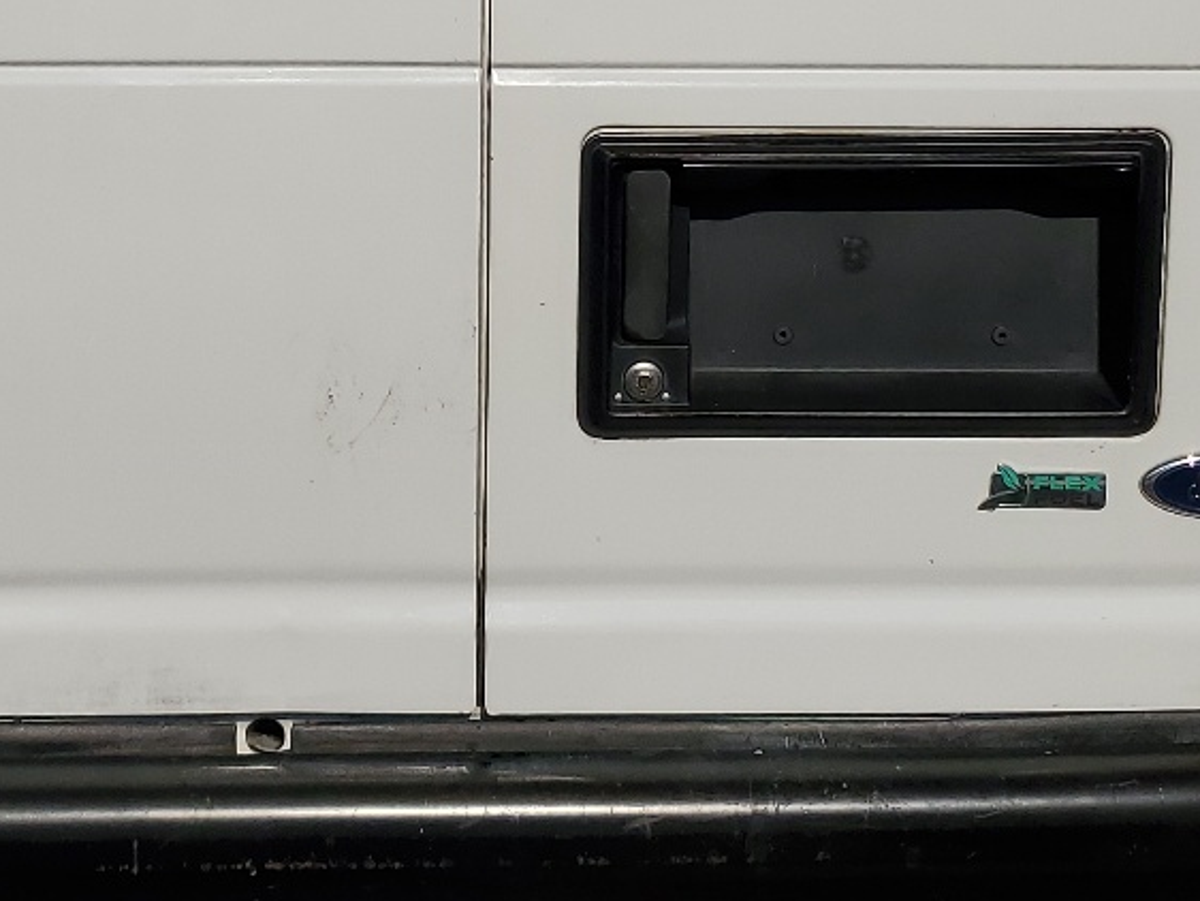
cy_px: -2
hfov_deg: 26.2
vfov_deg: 19.3
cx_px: 453
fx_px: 2566
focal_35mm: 74
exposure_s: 1/10000
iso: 50
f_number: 1.5
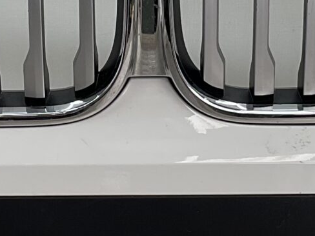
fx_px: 1383
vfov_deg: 9.7
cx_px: 177
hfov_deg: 13.0
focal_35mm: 152
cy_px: 8
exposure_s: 1/133
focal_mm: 3
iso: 16
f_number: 1.8
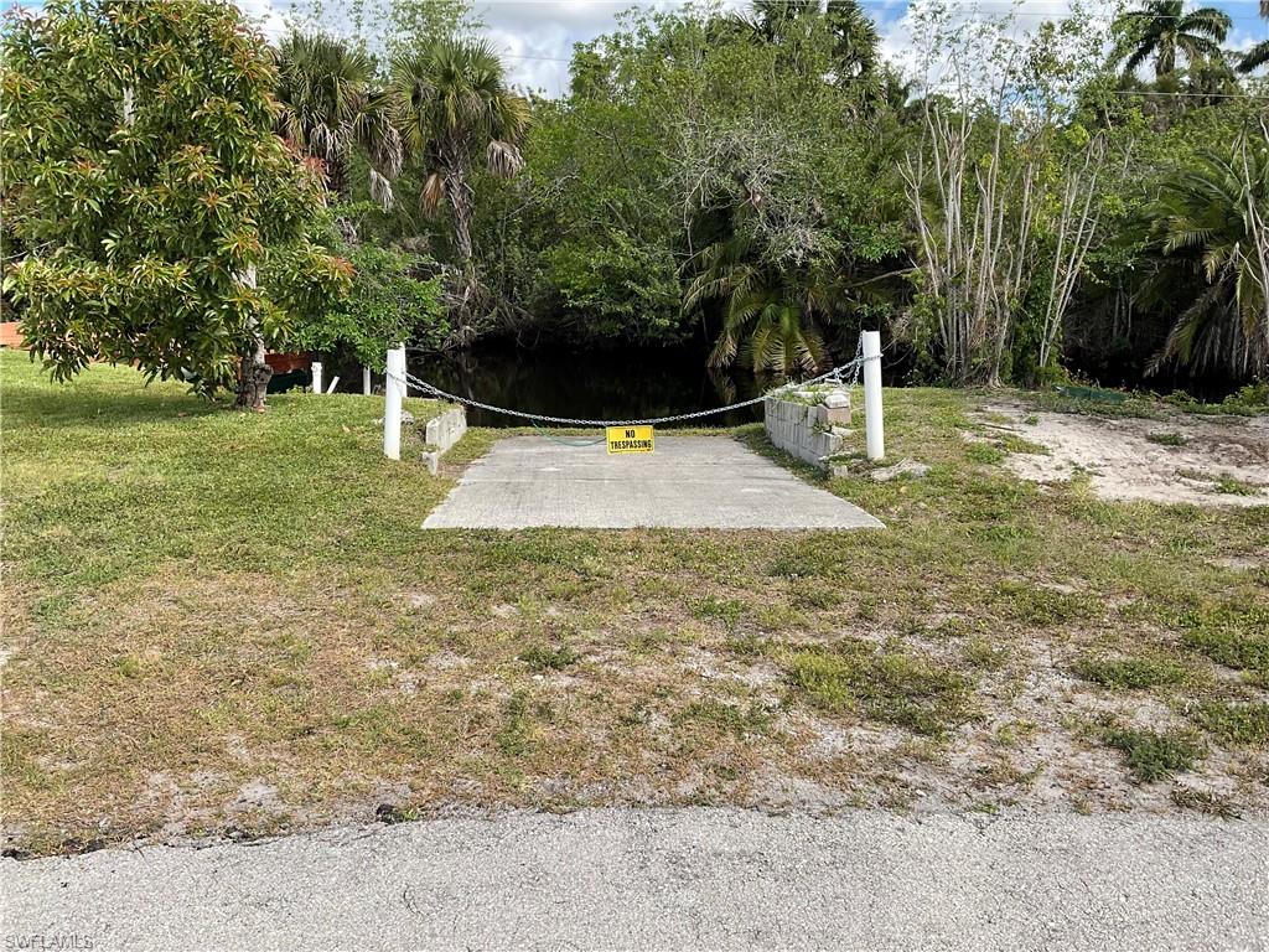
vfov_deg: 48.2
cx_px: 634
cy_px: 476
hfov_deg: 61.7
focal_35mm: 29
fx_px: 1063
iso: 16
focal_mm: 3
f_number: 1.8
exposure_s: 1/978
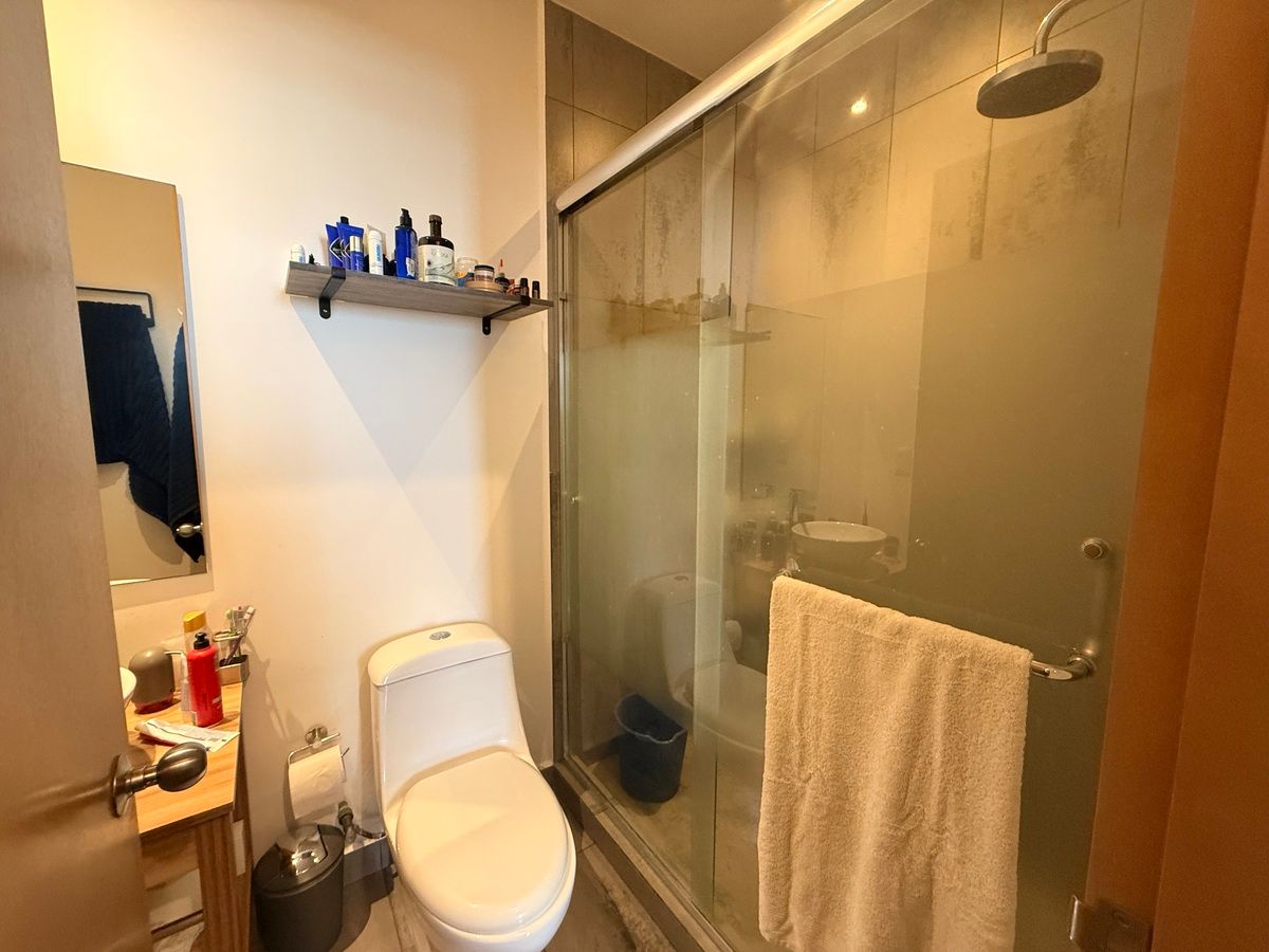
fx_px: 513
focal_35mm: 14
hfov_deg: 102.1
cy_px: 476
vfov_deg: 85.7
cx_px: 634
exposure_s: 1/60
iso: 400
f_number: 2.2
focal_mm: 2.22
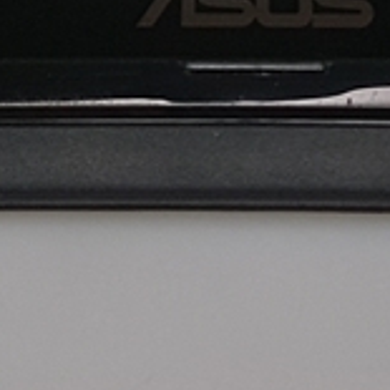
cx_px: 289
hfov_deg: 11.7
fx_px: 1899
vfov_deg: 10.6
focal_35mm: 149
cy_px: -438
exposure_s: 1/138
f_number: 1.7
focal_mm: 4.2
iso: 40
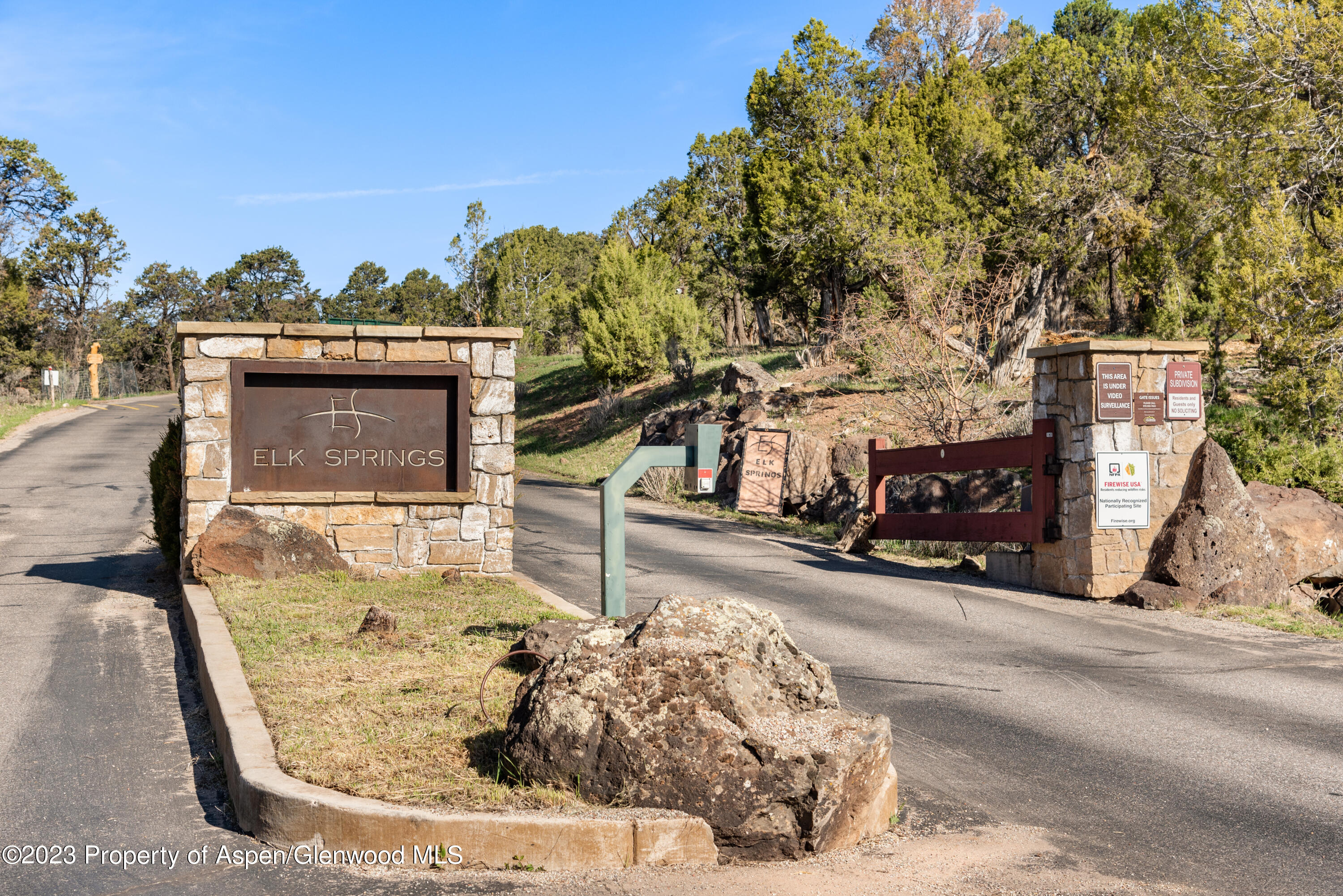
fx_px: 1940
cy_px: 448
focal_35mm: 52
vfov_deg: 26.0
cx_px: 672
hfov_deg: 38.2
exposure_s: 1/400
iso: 100
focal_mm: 52
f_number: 8
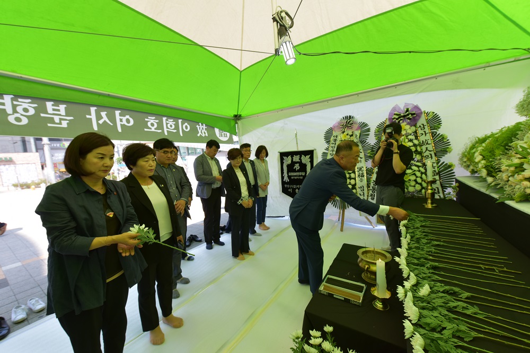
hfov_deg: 104.2
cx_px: 265
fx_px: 206
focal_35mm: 14
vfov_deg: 81.2
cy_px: 176
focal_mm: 14
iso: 500
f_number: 8
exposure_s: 1/250
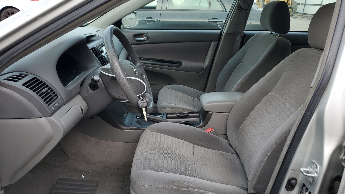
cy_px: 97
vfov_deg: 40.2
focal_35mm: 29
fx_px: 265
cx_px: 173
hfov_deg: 66.1
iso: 50
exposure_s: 1/222
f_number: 1.5
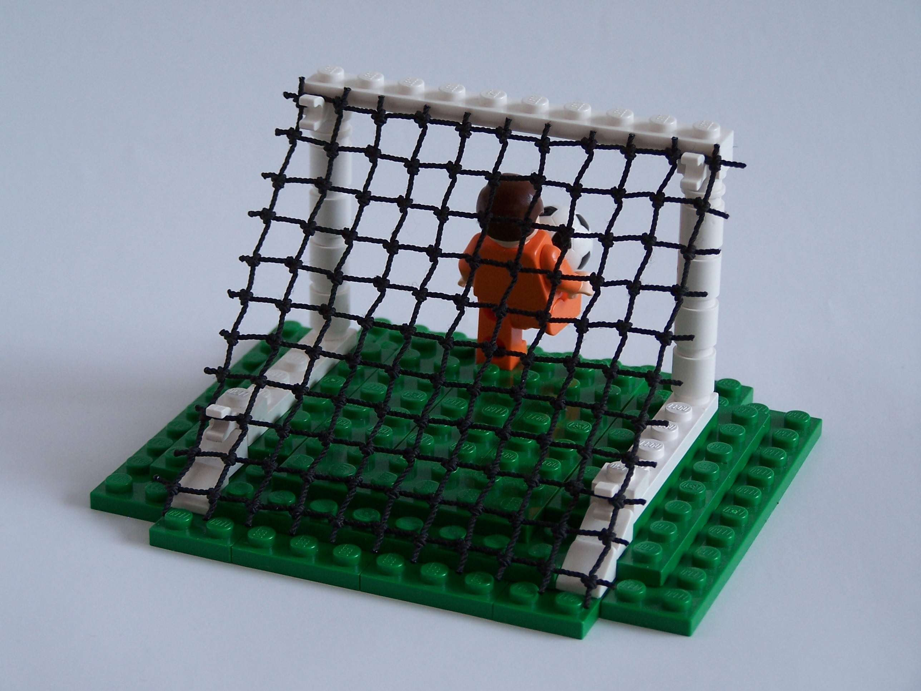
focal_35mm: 105
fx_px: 2794
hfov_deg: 18.7
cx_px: 460
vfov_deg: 14.1
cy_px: 346
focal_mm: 17.5
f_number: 3.2
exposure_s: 1/3
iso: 80
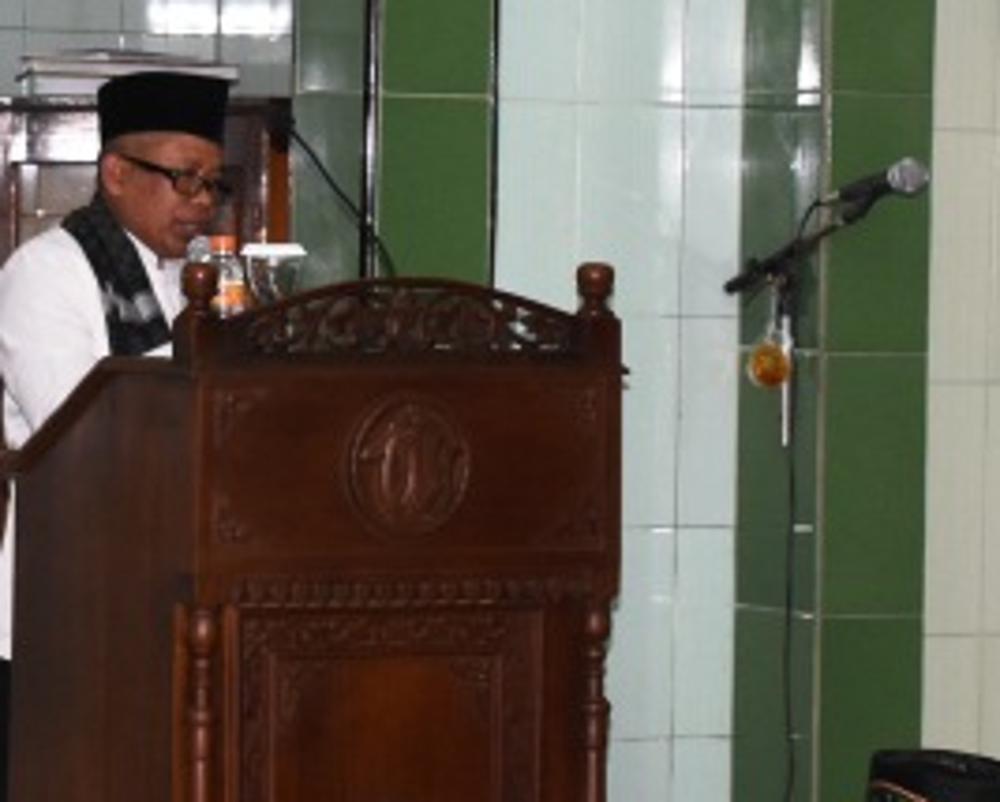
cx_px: 120
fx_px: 6397
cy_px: 234
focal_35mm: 216
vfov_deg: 7.2
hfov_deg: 8.9
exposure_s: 1/100
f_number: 4.2
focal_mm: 40
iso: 1000
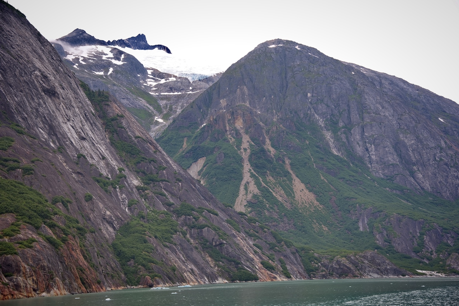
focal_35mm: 62
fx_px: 791
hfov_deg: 32.4
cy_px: 153
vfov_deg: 21.9
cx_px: 230
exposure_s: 1/125
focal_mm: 62
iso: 100
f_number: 5.6
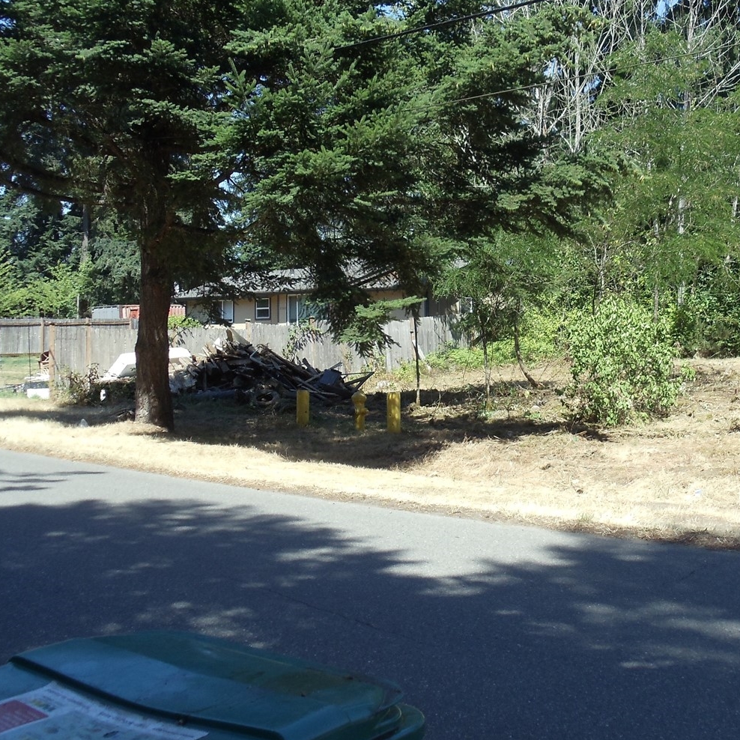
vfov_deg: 27.3
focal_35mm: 63
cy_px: 345
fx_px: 1524
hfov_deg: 27.2
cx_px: 474
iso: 100
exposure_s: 1/500
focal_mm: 6
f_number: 3.5
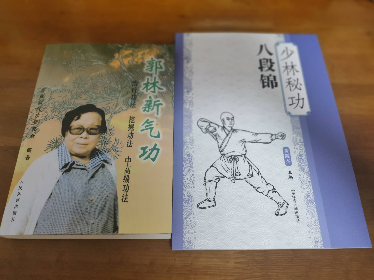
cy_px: 140
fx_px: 292
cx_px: 187
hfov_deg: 65.3
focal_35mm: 27
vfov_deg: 51.4
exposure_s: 1/33.3
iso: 500
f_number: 1.8
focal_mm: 5.58
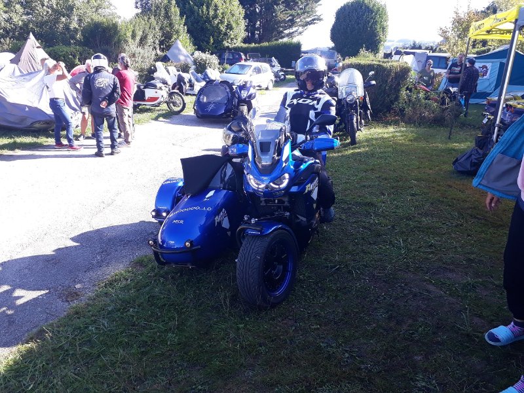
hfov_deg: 65.3
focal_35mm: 27
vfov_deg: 51.4
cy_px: 196
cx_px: 262
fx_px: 409
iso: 40
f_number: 1.9
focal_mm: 3.6
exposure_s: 1/211
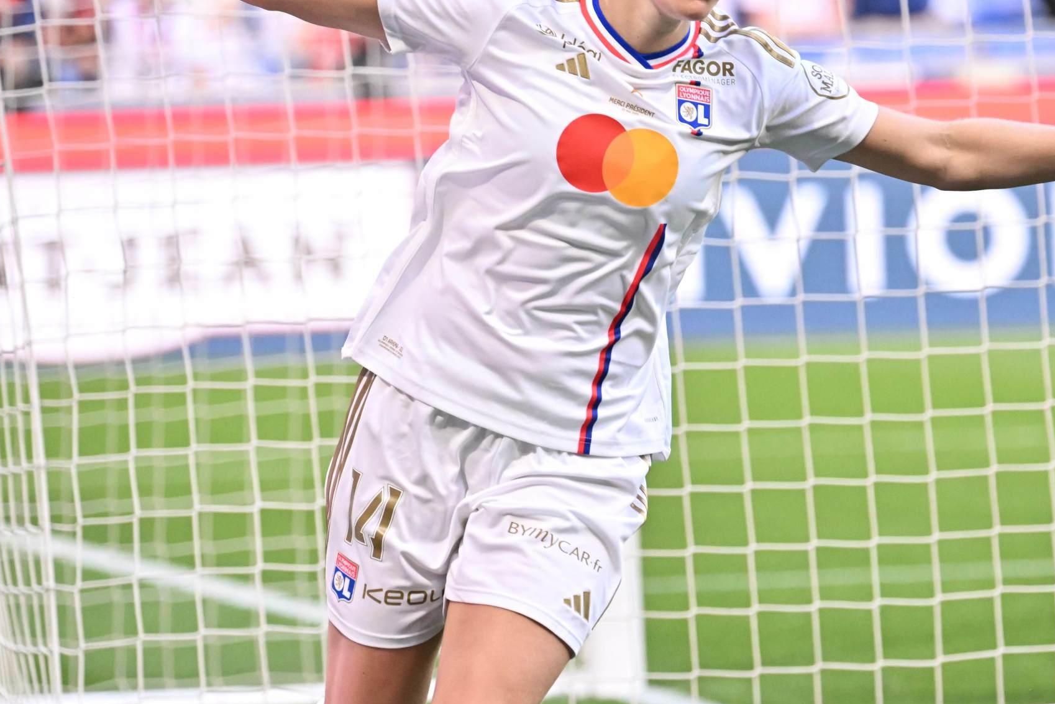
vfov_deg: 2.9
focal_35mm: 477
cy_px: 333
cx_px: 678
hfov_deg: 4.3
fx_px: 13981
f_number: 5.3
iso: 3600
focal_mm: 270
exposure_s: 1/1000
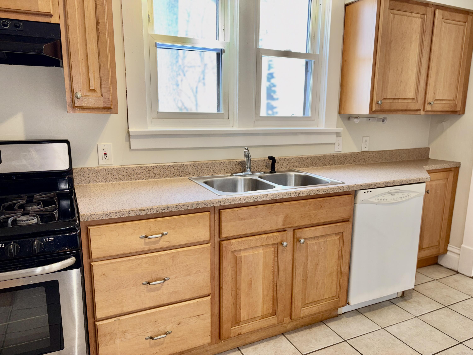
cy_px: 178
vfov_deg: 53.1
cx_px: 236
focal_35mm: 26
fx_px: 355
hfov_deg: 67.3
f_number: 1.6
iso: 40
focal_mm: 5.96
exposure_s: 1/26
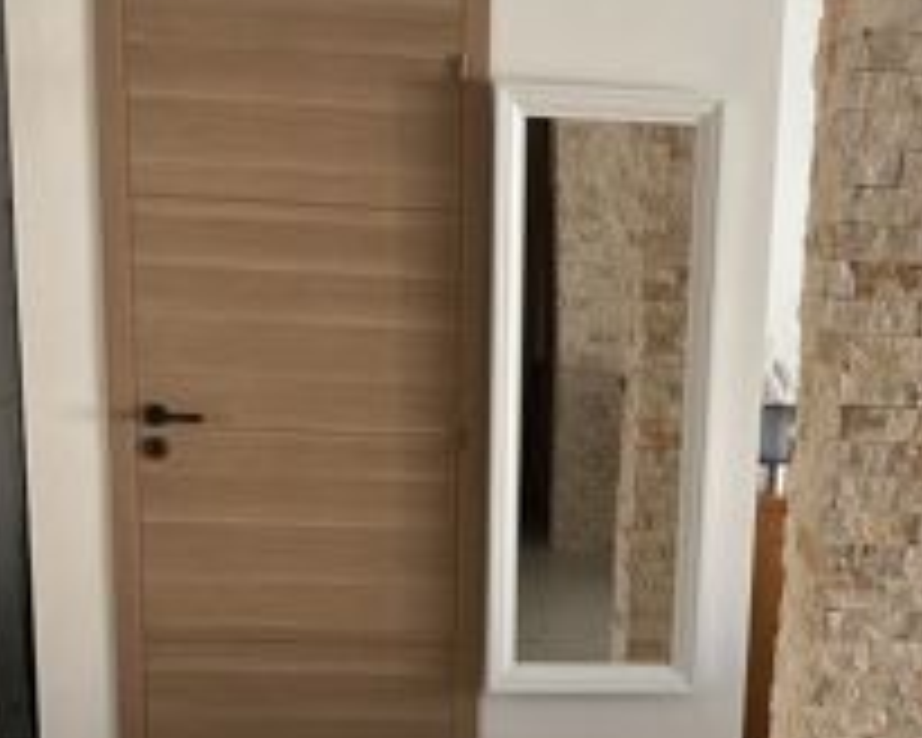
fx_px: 1610
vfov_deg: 25.2
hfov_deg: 31.5
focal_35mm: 59
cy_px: 619
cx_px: 657
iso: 80
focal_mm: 3
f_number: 1.8
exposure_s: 1/50
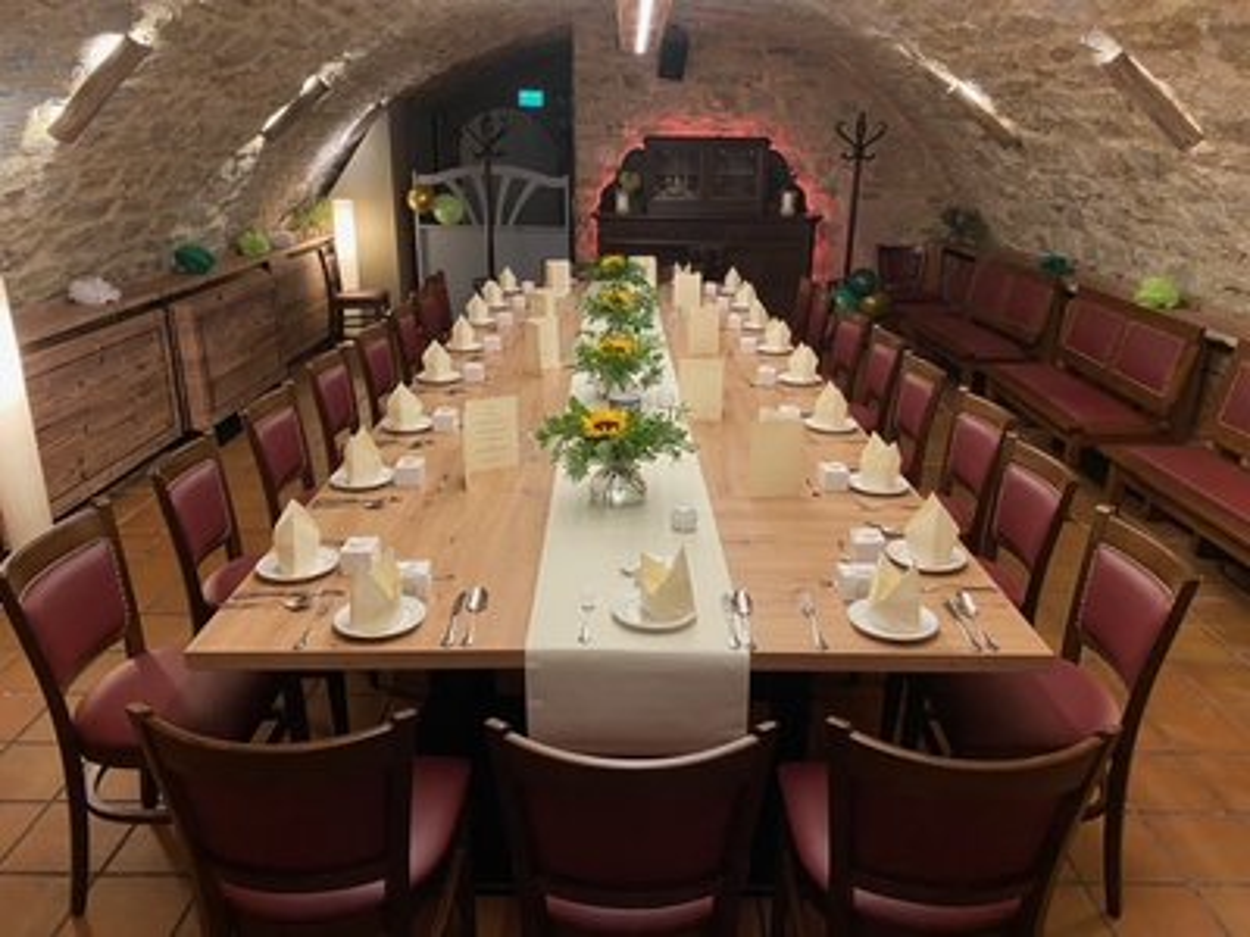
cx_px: 625
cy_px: 468
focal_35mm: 26
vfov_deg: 53.1
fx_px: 939
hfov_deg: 67.3
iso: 400
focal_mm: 4.25
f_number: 1.8
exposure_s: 1/37
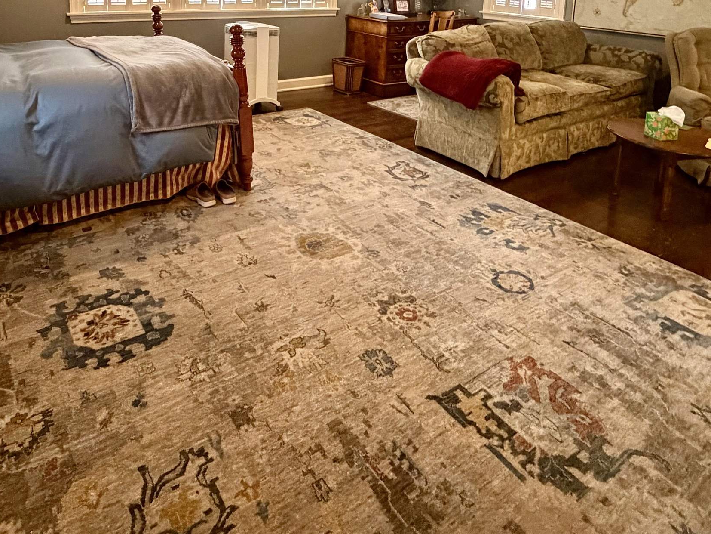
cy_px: 41
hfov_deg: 67.0
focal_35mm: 26
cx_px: 305
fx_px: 534
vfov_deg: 47.1
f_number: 2.2
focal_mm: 2.22
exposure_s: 1/60
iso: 800
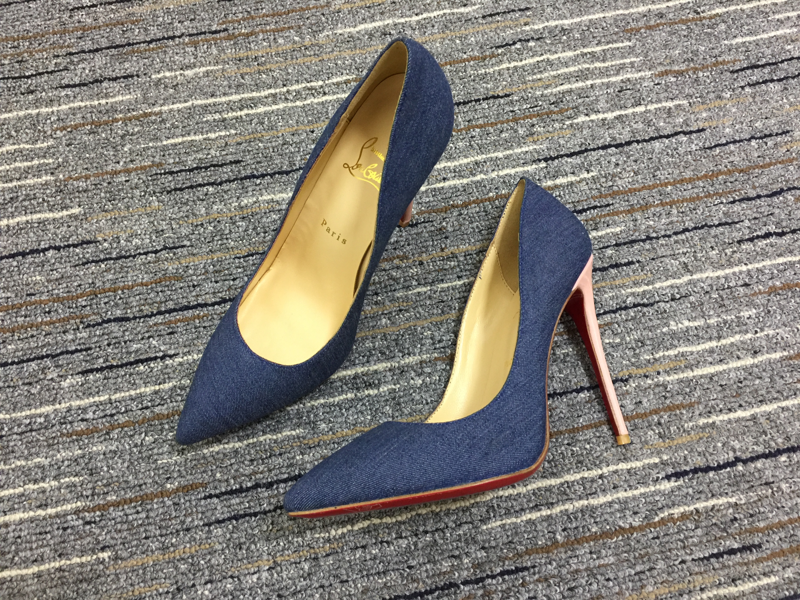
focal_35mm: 29
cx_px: 400
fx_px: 670
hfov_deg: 61.7
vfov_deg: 48.2
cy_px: 300
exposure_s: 1/17
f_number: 2.2
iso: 100
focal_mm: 4.15
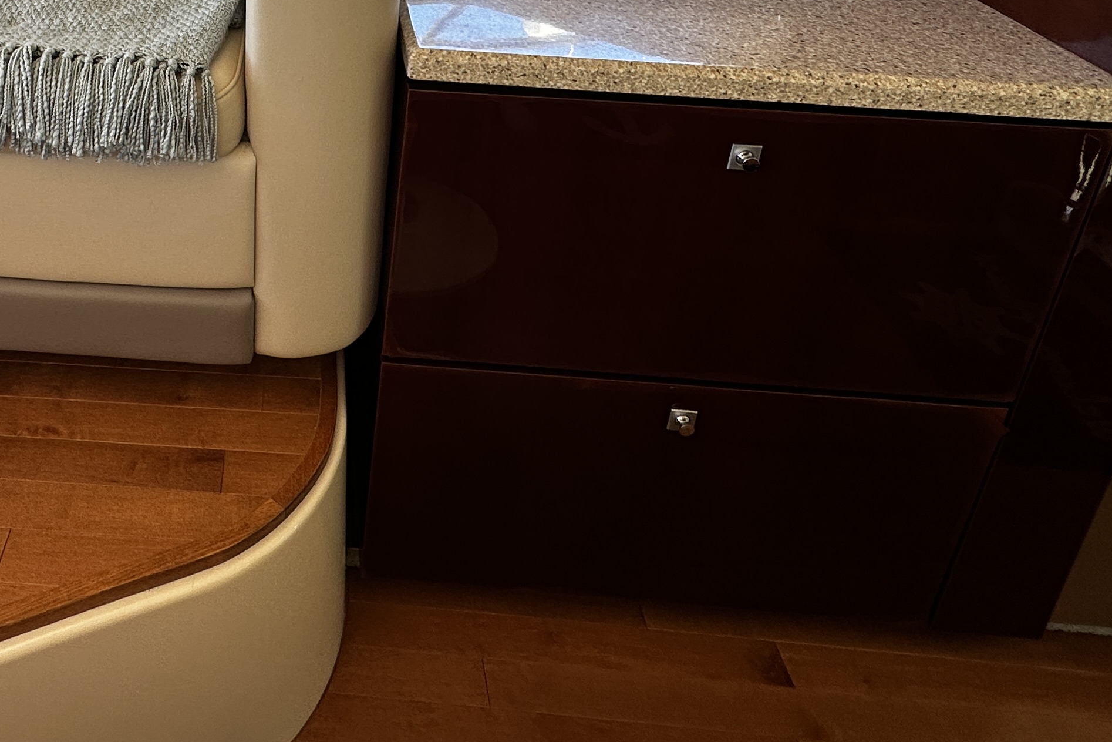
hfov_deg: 56.3
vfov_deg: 37.0
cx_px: 235
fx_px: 958
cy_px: -32
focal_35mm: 31
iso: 64
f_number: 2.2
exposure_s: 1/99
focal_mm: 2.22
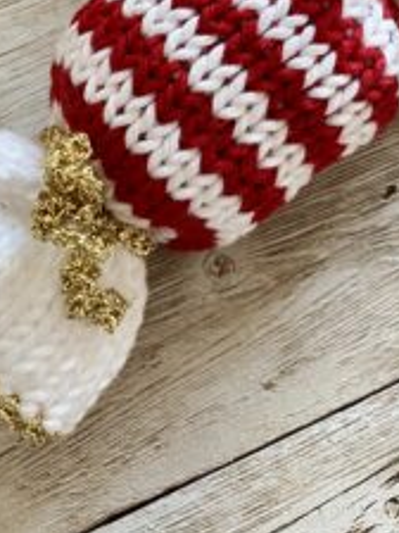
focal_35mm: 58
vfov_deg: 30.1
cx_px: 229
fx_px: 891
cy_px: -40
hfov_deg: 25.2
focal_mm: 4.25
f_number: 1.8
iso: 125
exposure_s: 1/60
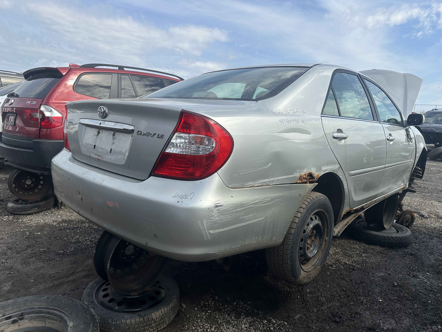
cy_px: 166
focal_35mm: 24
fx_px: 306
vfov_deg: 56.8
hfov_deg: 71.6
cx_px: 221
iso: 80
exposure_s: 1/4545
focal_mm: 6.86
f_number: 1.78
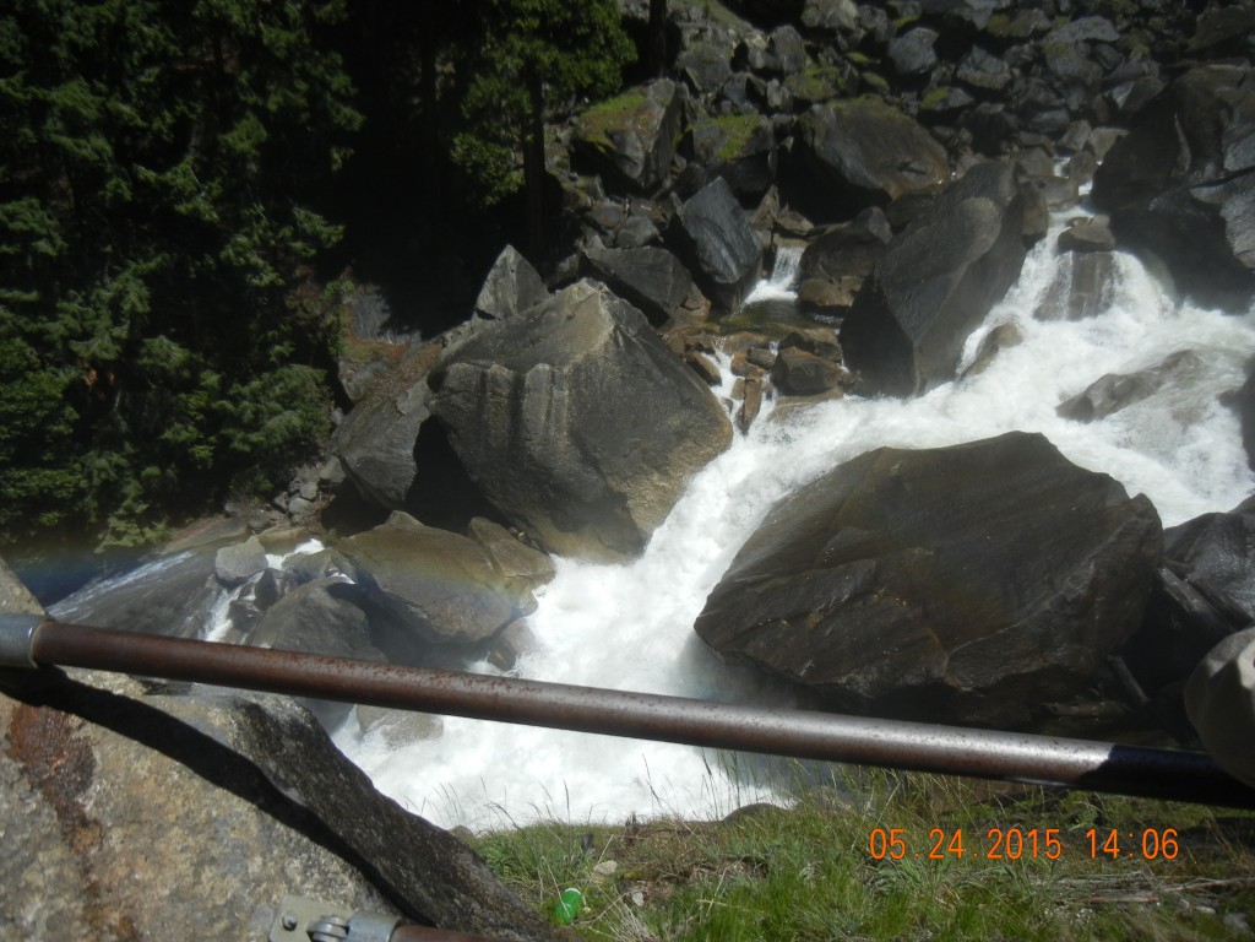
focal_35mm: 30
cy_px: 471
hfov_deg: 60.0
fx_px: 1088
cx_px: 628
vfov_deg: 46.8
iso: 160
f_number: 7
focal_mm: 5.4
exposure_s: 1/630
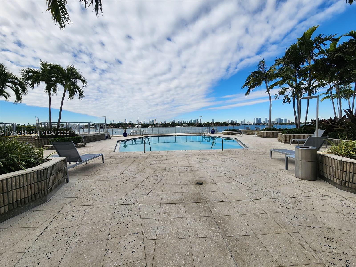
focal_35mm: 13
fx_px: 134
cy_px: 134
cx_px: 178
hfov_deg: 106.2
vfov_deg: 89.9
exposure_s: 1/2397
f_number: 2.2
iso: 50
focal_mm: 2.2
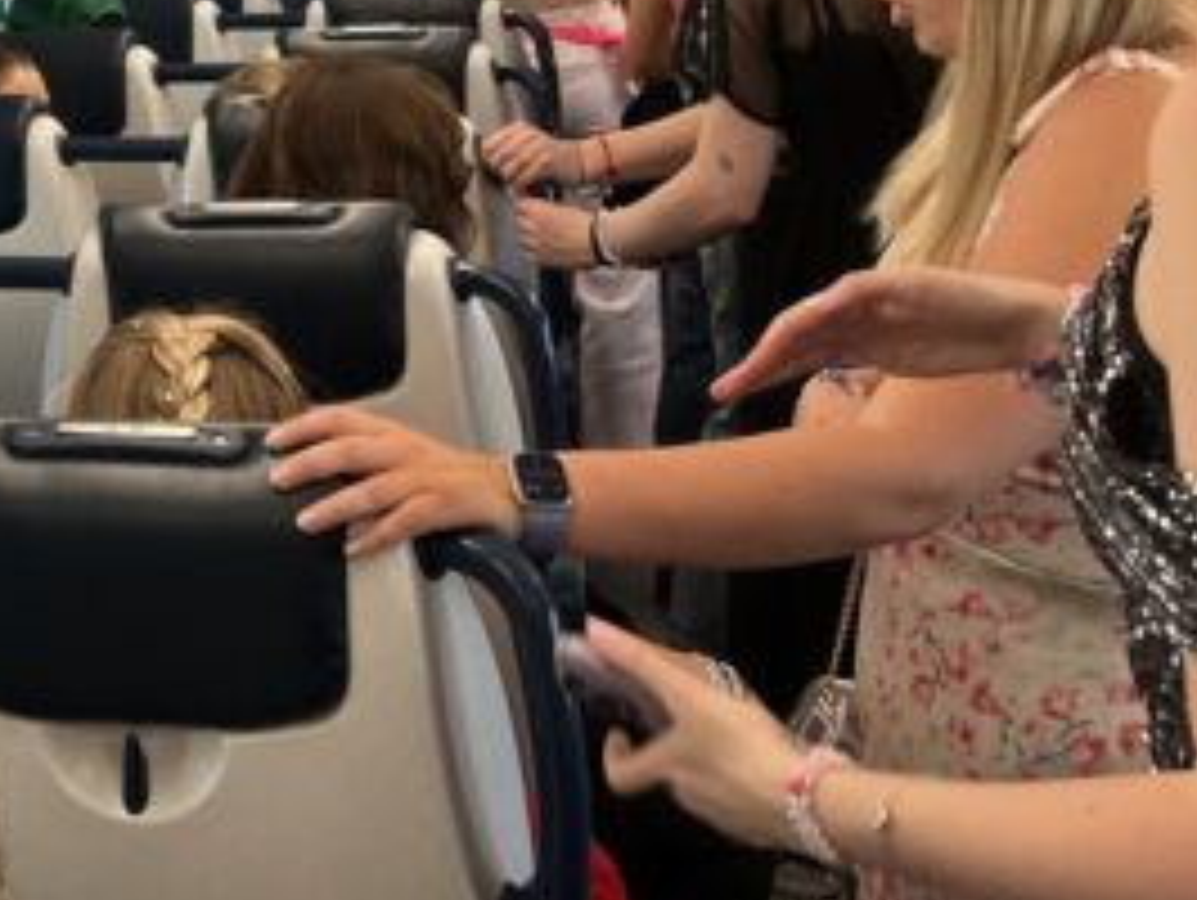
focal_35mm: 75
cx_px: -310
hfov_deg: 23.3
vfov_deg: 18.9
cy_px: -72
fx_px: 2596
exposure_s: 1/57
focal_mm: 5.7
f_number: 1.5
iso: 80
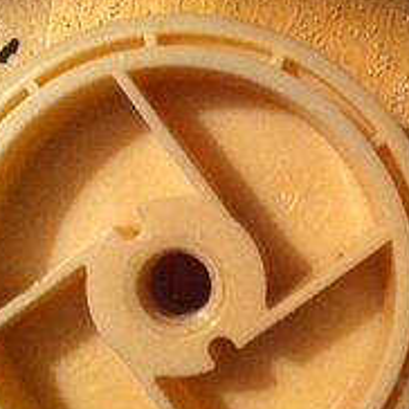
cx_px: 238
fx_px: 909
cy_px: 269
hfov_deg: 25.3
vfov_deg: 25.2
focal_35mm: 68
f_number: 2.8
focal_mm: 3.85
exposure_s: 1/17
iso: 640
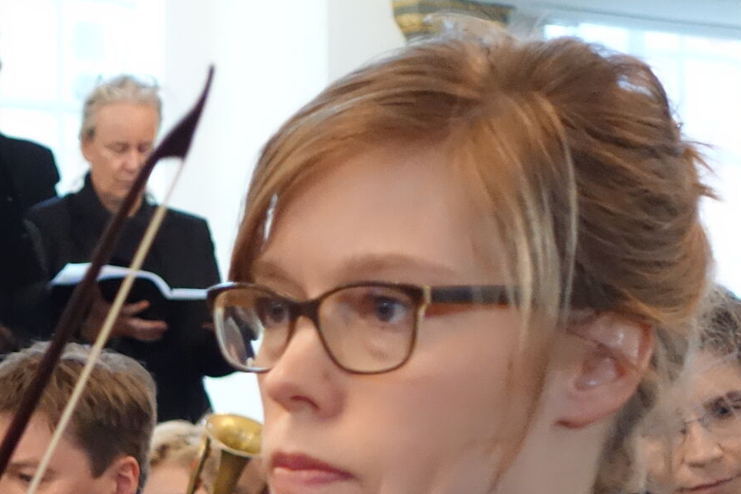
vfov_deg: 9.3
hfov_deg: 13.8
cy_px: 537
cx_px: -59
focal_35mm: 146
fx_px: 3005
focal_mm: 20.85
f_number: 3.5
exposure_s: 1/80
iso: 3200
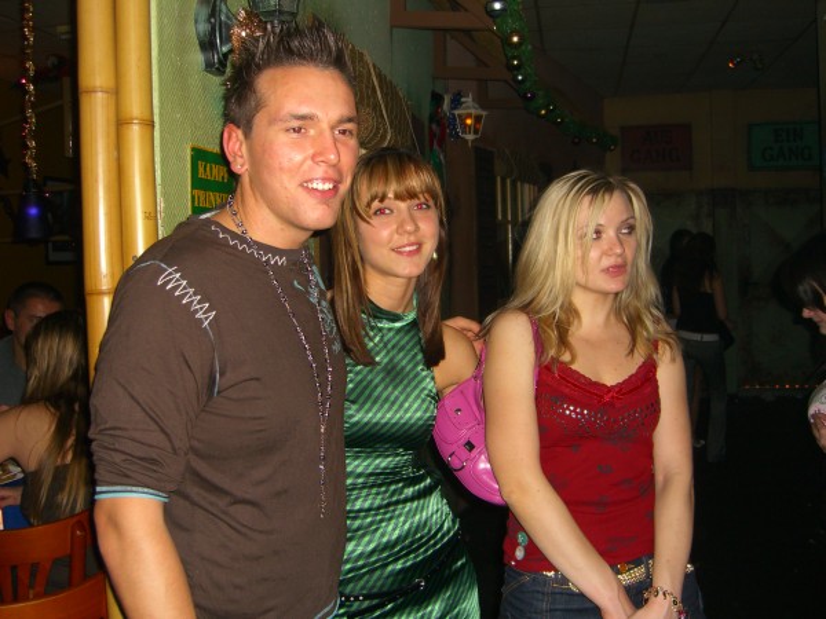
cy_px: 310
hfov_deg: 49.0
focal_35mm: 38
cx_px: 413
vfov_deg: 37.7
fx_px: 907
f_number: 2.8
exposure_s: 1/60
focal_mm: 7.9
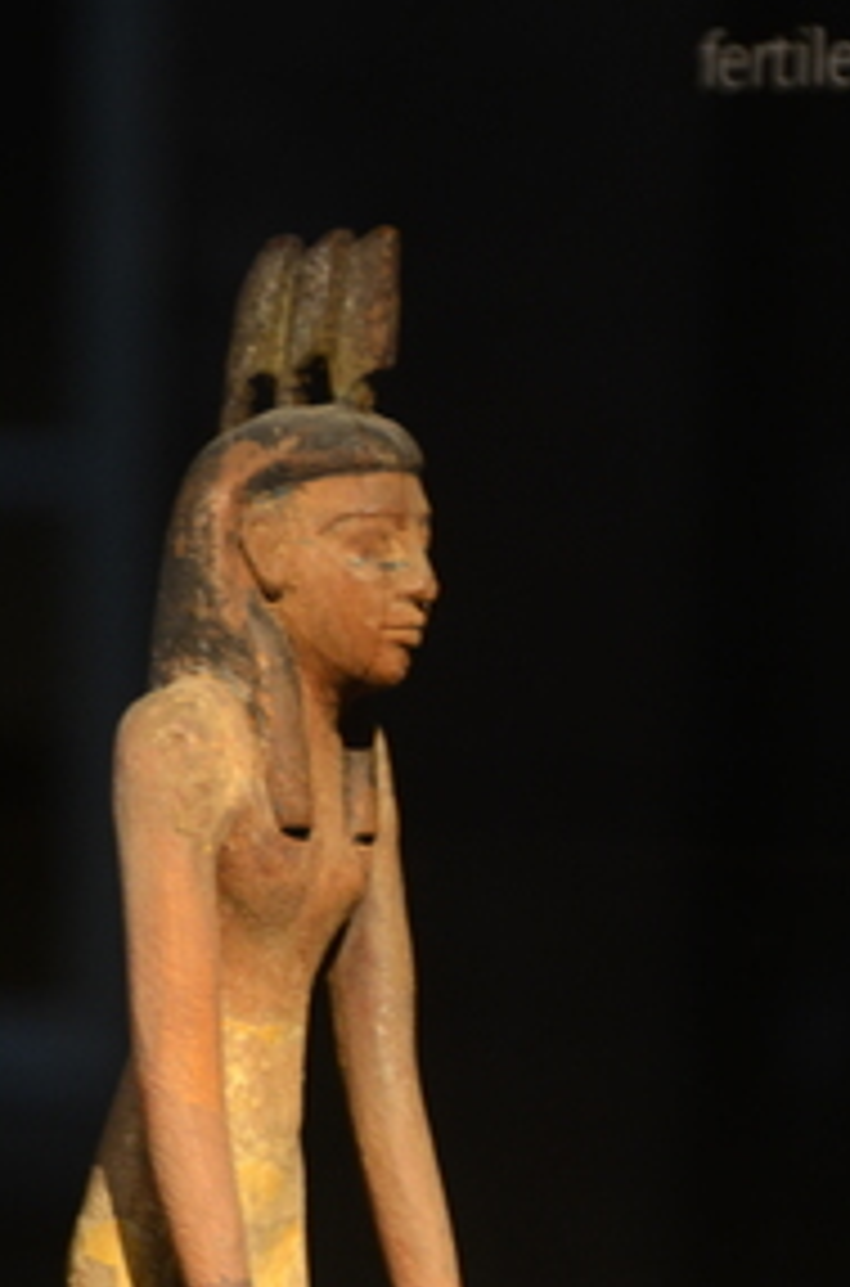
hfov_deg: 5.6
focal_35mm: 244
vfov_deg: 8.4
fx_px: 8694
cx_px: 373
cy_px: 1346
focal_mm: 70
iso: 640
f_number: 5.3
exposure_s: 1/25
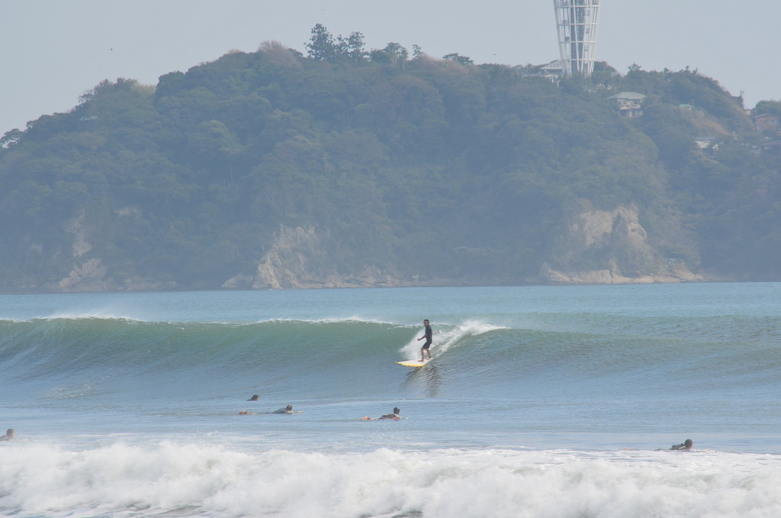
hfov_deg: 4.6
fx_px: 9746
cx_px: 390
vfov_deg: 3.0
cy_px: 259
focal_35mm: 450
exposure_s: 1/160
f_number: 11
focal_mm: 300
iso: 100
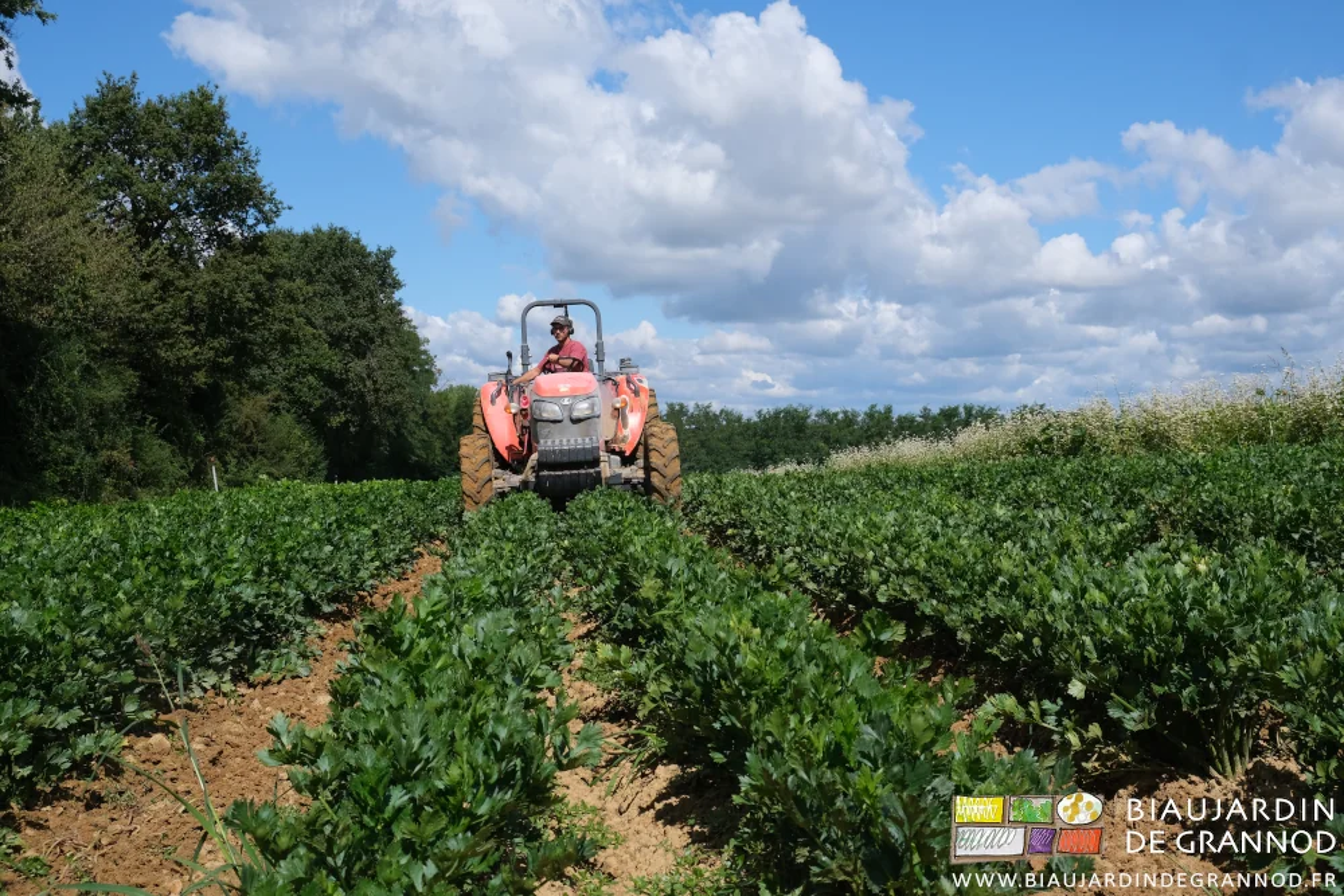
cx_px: 672
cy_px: 448
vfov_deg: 37.9
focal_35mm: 35
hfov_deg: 54.4
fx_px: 1307
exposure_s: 1/750
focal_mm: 23.3
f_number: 8
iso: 320
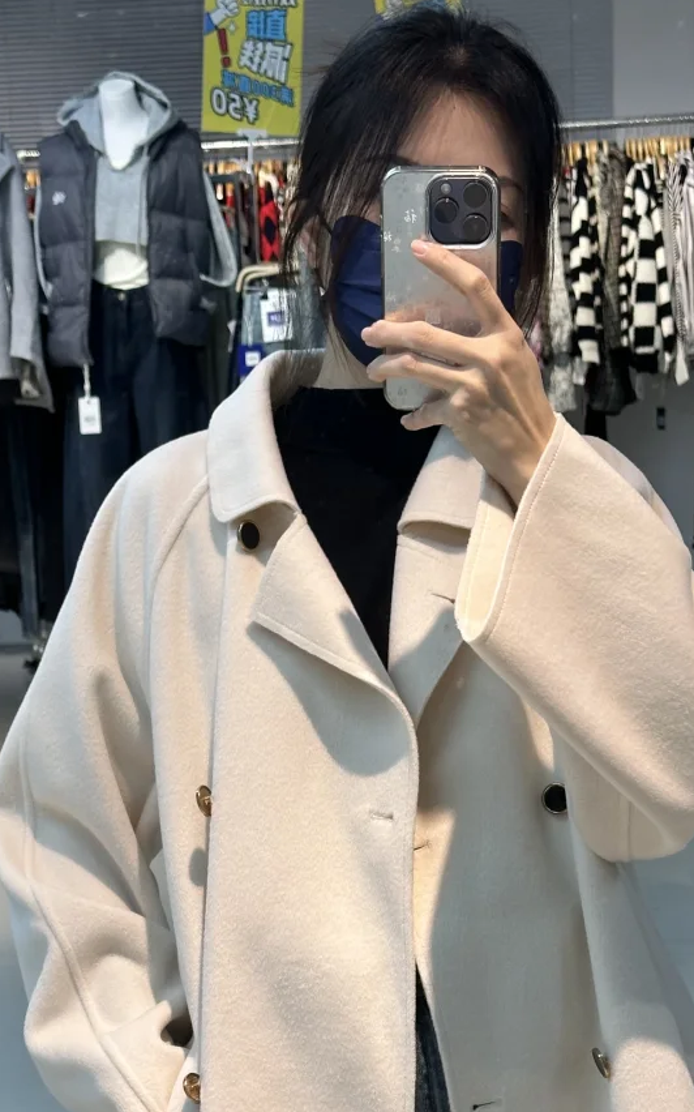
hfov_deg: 15.2
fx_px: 2604
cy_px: 874
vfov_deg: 23.8
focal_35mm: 86
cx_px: 324
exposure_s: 1/50
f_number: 1.78
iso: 50
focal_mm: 6.86
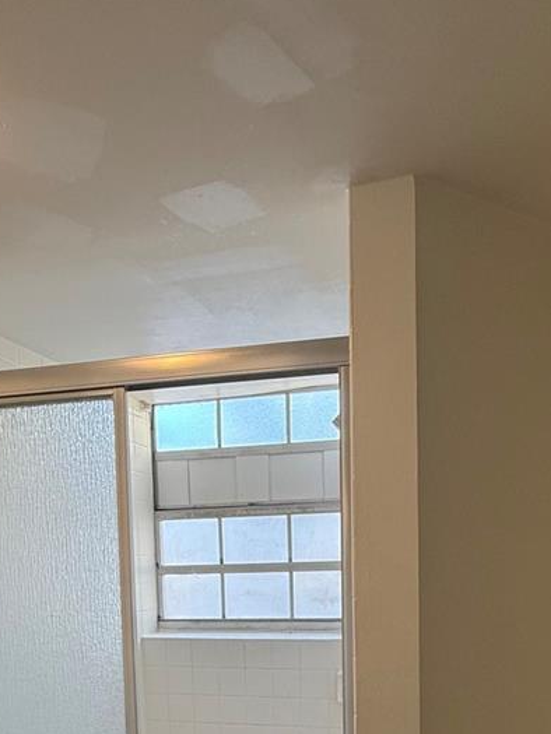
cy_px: 628
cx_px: 317
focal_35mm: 32
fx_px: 679
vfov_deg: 51.7
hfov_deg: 44.0
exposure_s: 1/120
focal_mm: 2.22
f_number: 2.2
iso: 100
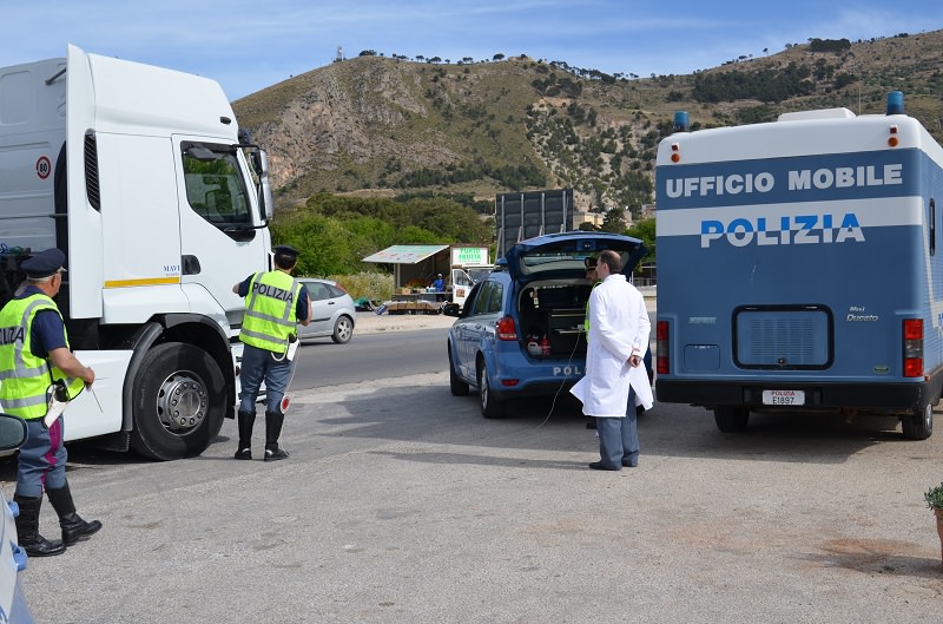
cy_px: 312
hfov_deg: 46.5
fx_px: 1097
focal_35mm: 42
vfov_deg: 31.7
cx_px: 472
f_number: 9
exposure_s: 1/320
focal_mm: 28
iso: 100
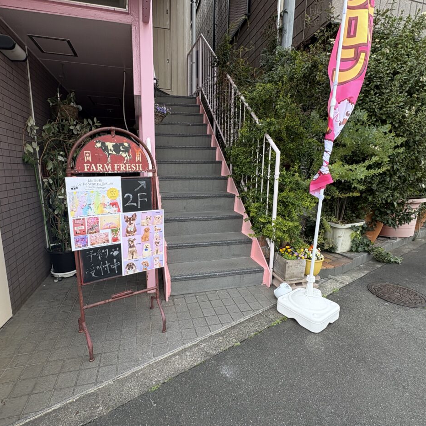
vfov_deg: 84.0
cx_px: 196
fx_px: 237
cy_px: 212
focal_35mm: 17
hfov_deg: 83.8
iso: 64
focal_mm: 2.22
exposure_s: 1/354
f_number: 2.2
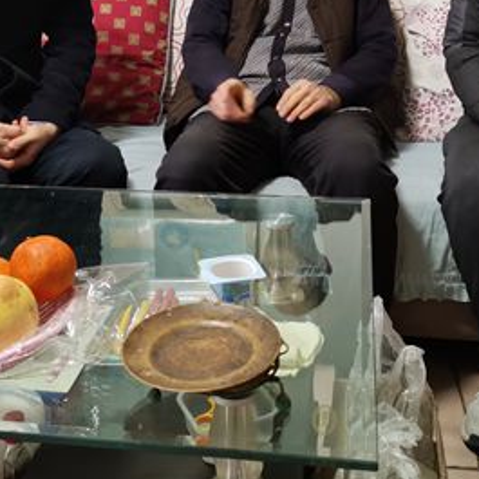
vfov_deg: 30.6
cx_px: 239
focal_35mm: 54
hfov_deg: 31.6
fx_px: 845
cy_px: 76
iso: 400
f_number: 1.8
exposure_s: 1/33.3
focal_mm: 5.58
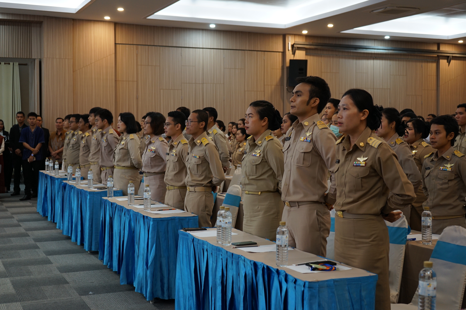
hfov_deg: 40.4
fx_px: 634
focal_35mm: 49
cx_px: 233
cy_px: 155
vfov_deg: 27.5
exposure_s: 1/30
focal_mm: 49
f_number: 4.5
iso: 800
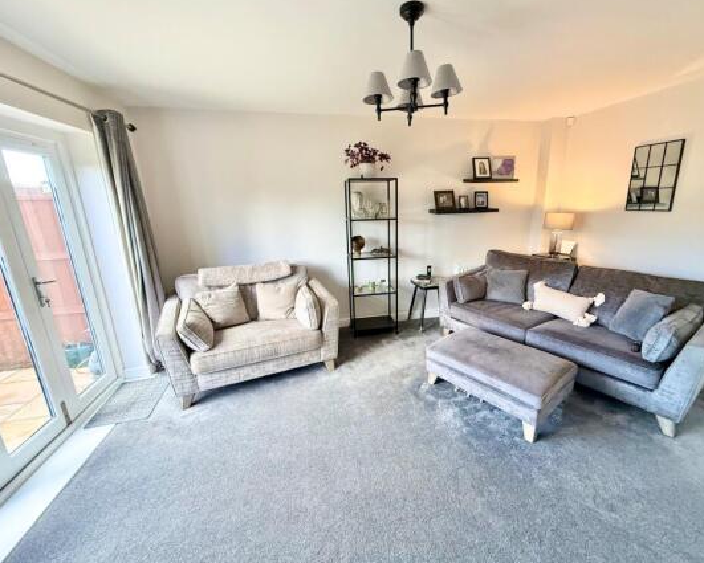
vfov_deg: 84.1
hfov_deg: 96.6
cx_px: 376
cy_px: 280
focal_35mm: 15
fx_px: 313
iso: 320
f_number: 2.2
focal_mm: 2.22
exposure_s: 1/98
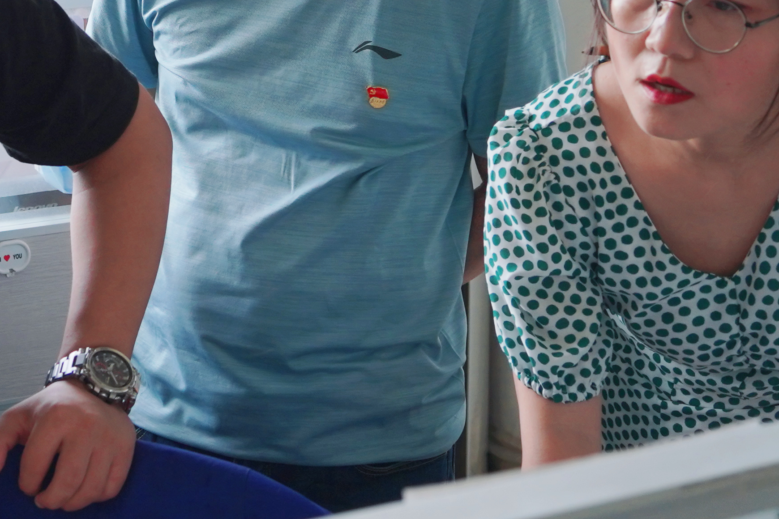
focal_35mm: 95
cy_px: -4
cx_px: 75
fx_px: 2056
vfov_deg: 14.2
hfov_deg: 21.0
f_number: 4
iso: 800
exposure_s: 1/100
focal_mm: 28
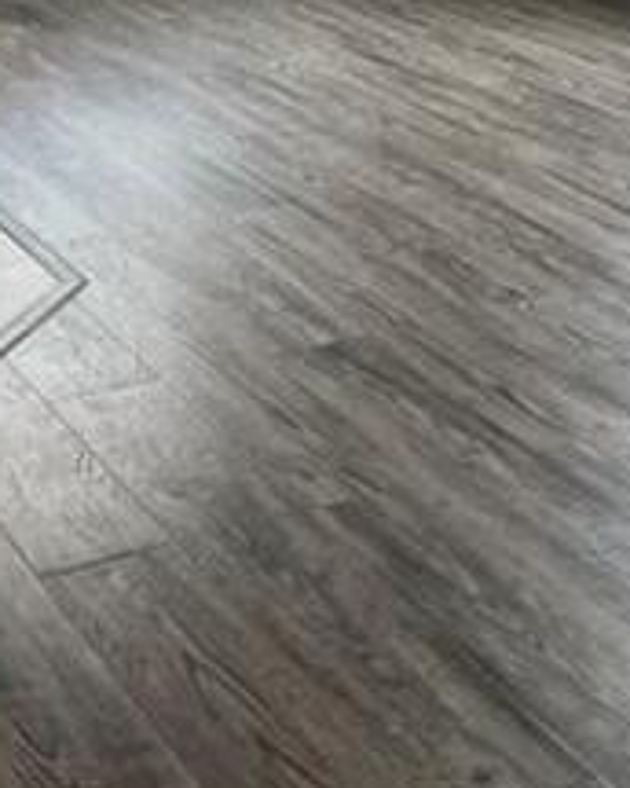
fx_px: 1981
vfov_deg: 21.5
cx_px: 355
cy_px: -40
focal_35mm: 85
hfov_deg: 18.1
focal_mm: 5.7
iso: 125
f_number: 1.5
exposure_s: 1/120
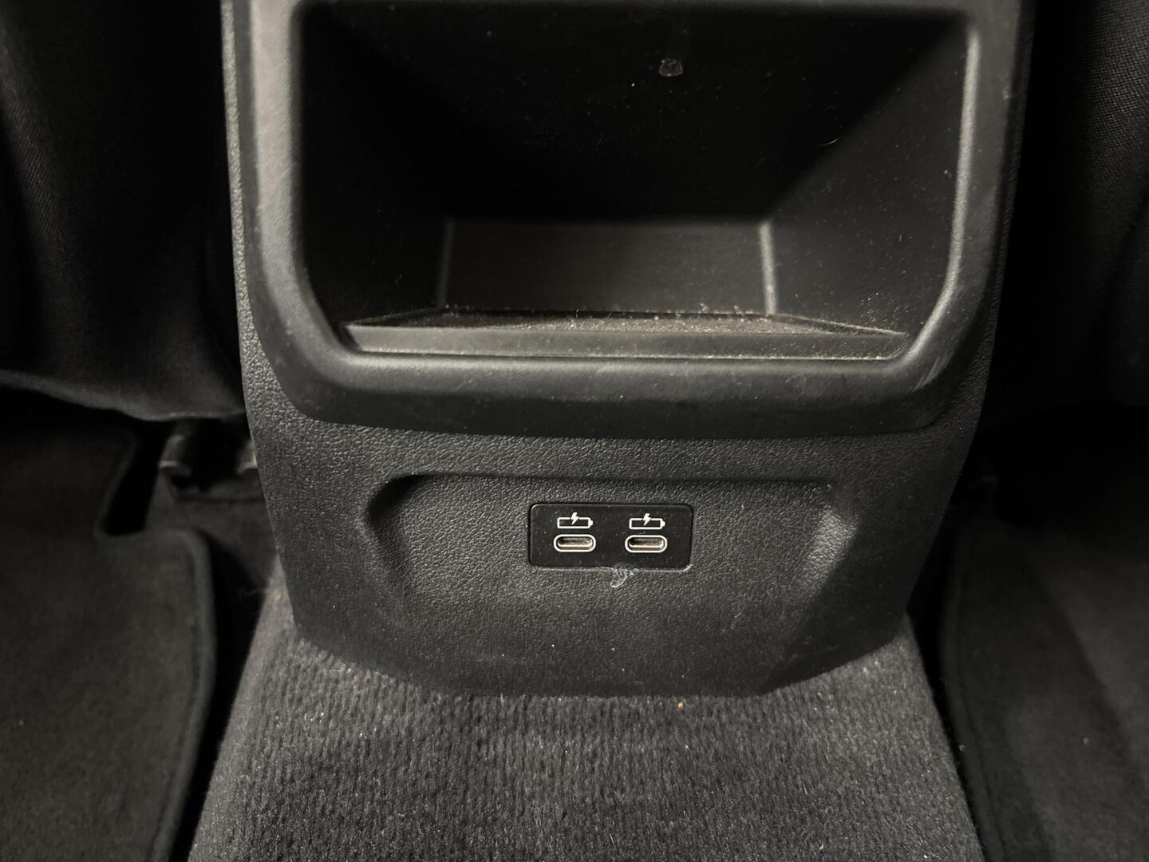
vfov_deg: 53.1
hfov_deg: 67.3
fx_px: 863
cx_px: 574
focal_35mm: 26
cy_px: 431
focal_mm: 5.96
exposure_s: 1/17
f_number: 1.6
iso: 1000
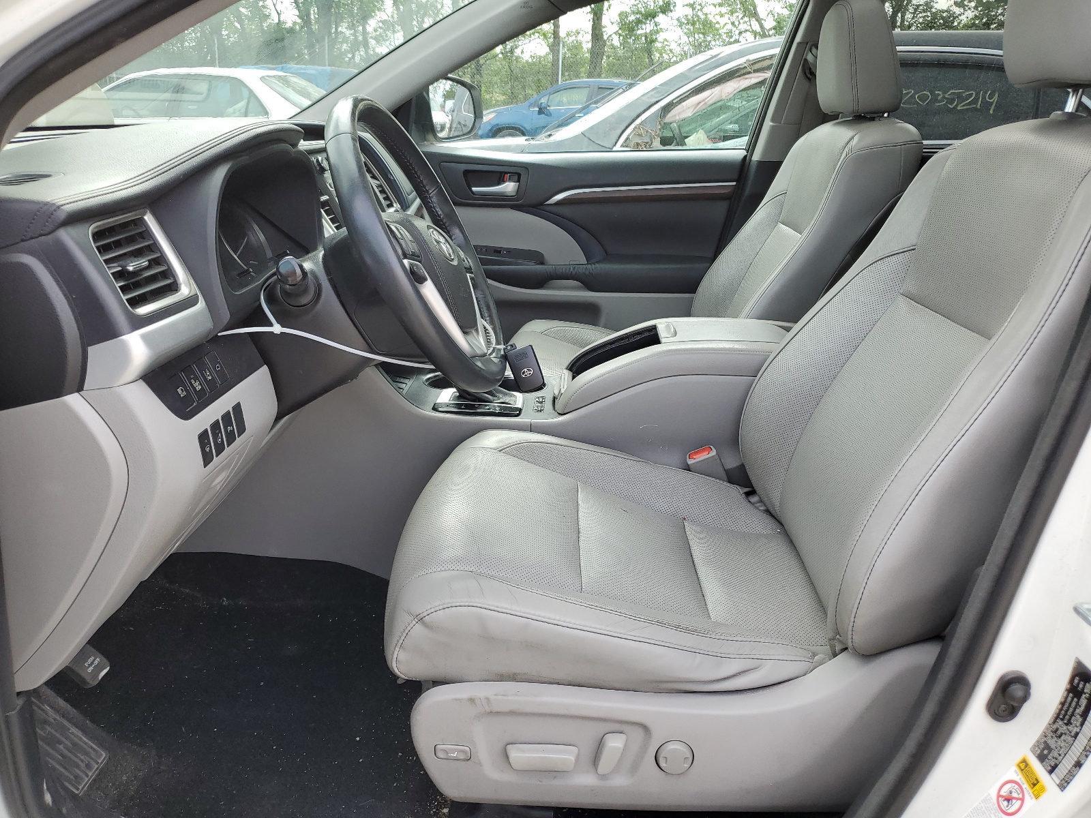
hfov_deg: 67.3
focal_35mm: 26
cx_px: 546
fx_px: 819
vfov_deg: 53.1
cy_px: 409
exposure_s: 1/476
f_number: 1.5
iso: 50
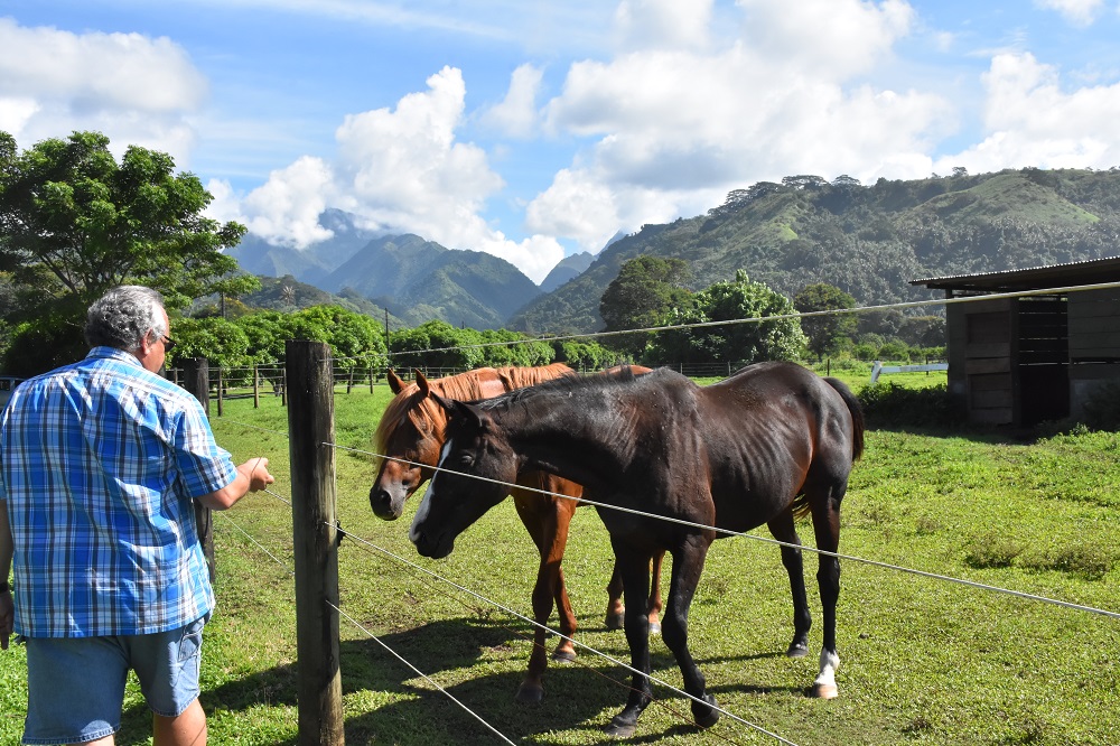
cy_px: 373
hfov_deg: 55.1
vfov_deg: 38.3
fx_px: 1073
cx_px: 560
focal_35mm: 34
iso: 1600
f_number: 16
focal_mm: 23
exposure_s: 1/1000
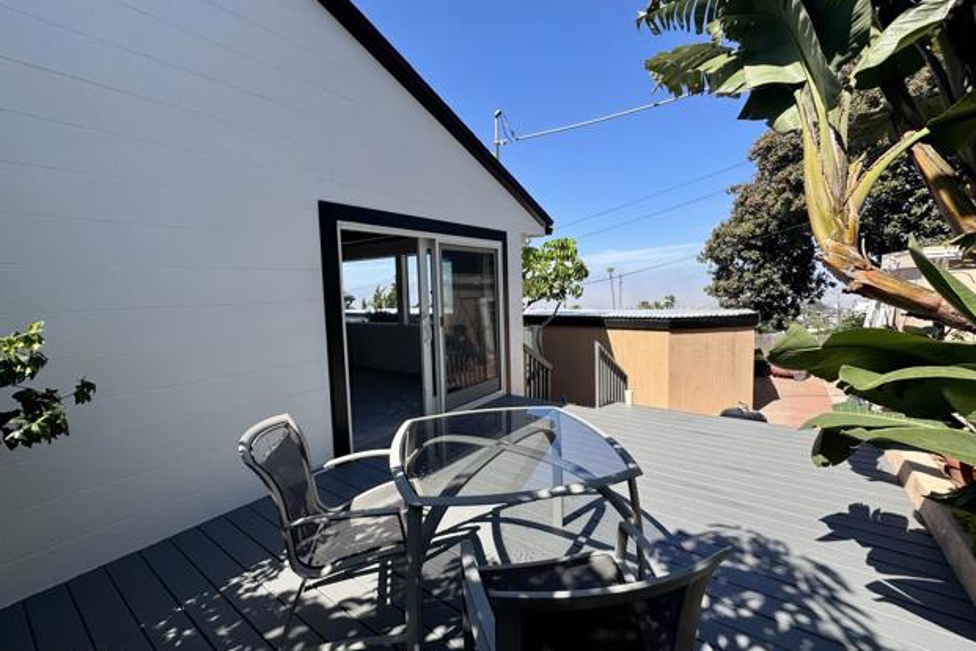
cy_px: 322
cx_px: 486
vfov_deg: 77.3
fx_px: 407
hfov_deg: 100.4
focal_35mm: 15
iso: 50
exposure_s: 1/1346
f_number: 2.2
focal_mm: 2.22
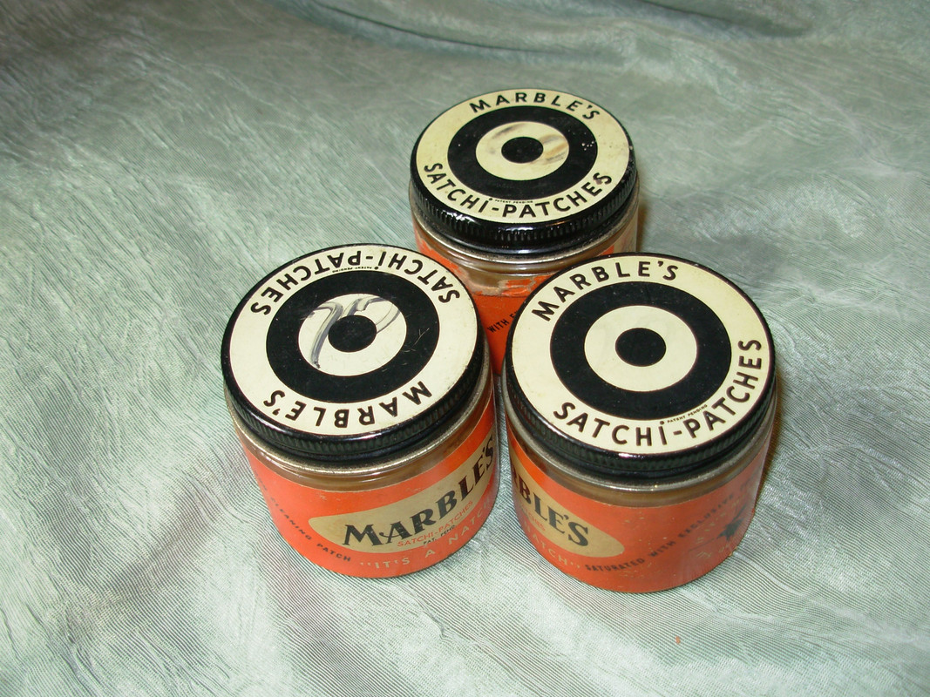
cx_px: 465
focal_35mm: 38
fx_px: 1021
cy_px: 348
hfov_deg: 49.0
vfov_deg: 37.7
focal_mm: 6.3
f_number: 2.9
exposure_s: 1/32
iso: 50
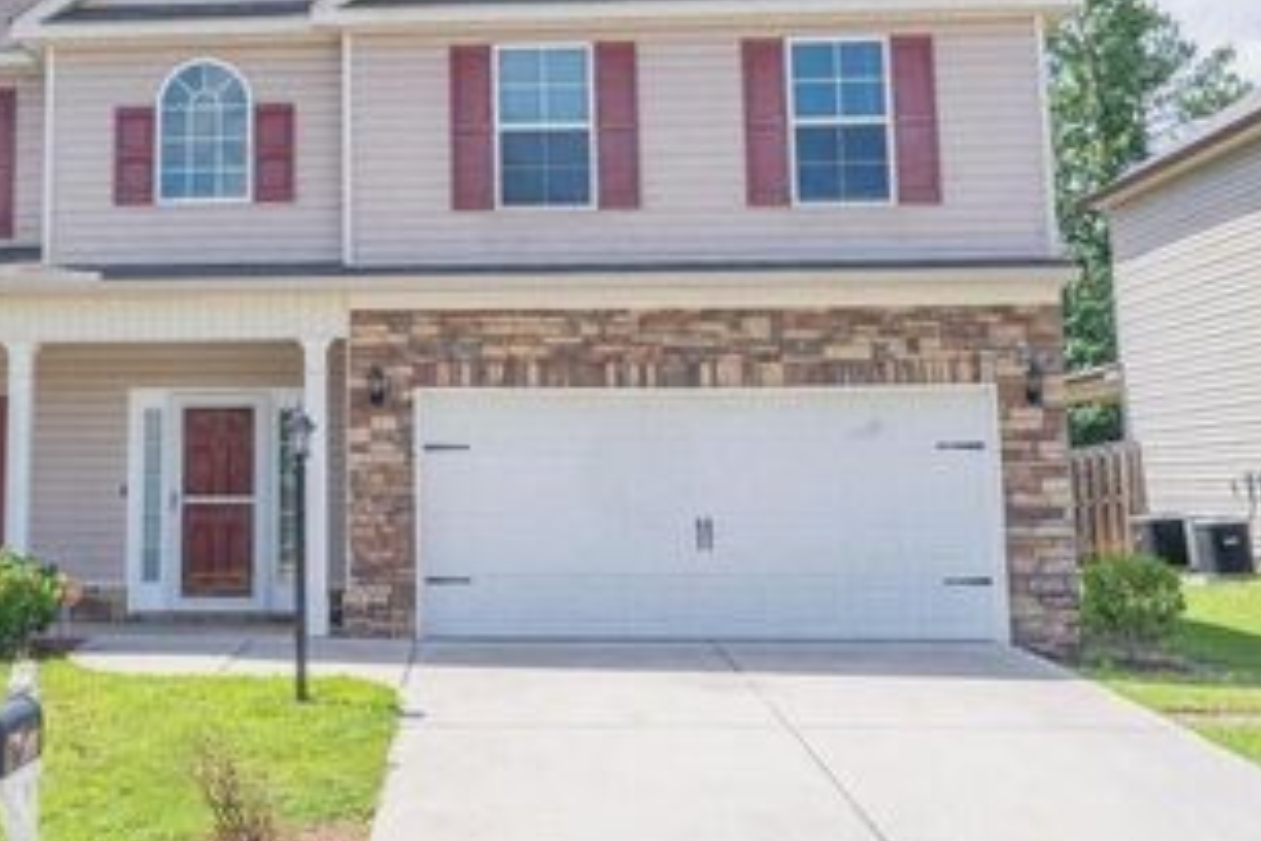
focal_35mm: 49
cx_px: 346
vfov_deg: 27.2
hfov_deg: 39.5
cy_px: 237
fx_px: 1716
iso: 100
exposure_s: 1/100
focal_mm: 30
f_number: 13
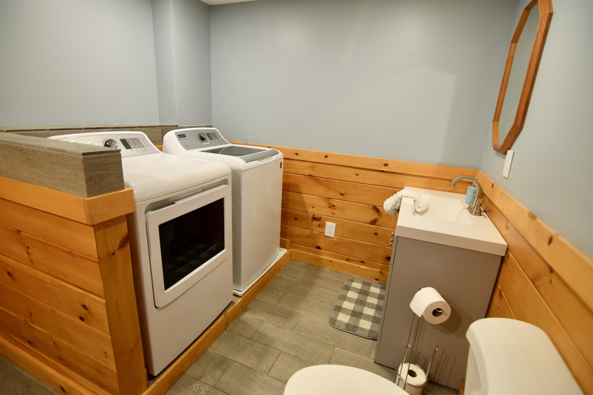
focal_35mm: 16
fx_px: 272
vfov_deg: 72.1
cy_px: 198
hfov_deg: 95.0
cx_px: 296
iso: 800
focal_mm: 11
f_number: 3.5
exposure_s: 1/60
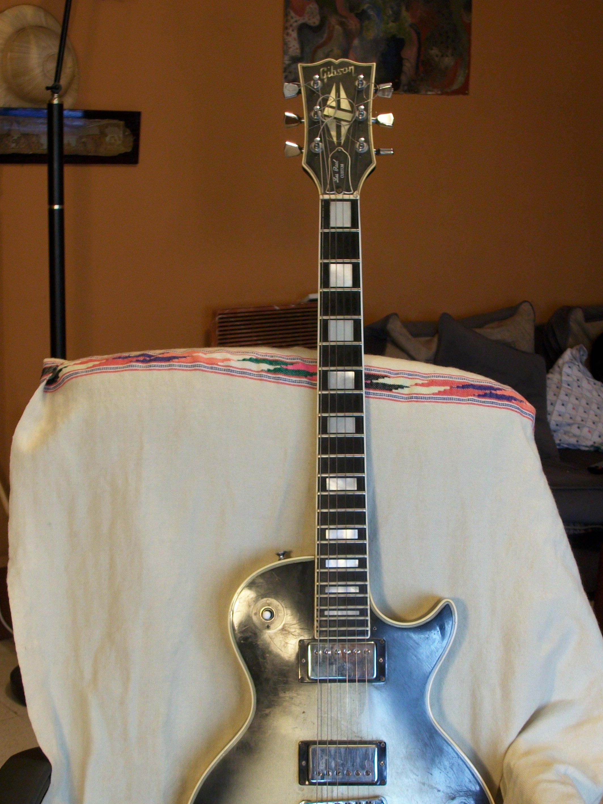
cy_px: 540
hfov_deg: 26.5
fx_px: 1277
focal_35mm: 55
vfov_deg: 34.6
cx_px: 348
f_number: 3.2
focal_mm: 7.1
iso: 80
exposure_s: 1/5.62
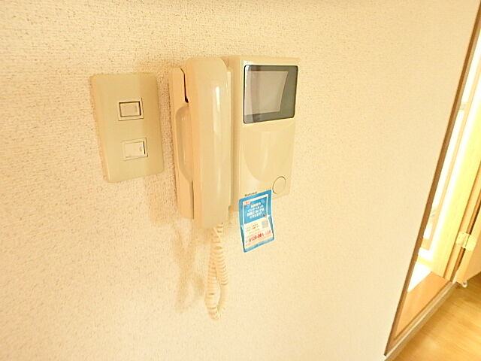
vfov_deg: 63.4
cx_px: 240
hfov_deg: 79.0
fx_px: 292
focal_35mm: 21
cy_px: 180
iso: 800
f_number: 3.5
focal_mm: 3.7
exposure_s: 1/10
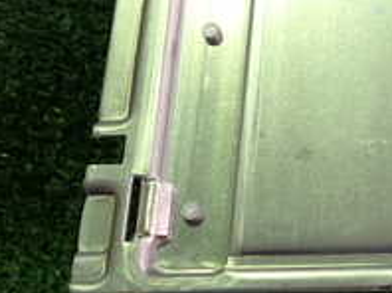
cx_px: 552
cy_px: 63
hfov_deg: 19.4
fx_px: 1029
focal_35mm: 91
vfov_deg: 16.1
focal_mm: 5.4
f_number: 2.3
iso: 200
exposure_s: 1/50
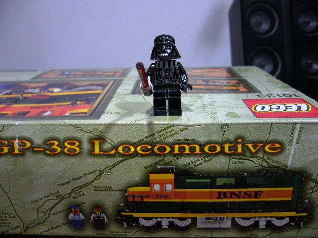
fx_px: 322
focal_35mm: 35
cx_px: 159
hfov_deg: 52.6
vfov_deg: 40.7
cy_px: 119
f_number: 2.8
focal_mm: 5.8
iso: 200
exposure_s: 1/8
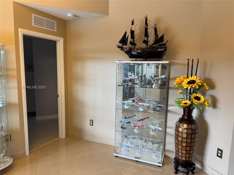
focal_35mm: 24
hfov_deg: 71.6
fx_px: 162
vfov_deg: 56.8
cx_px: 117
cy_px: 88
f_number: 1.78
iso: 125
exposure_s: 1/60
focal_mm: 6.76
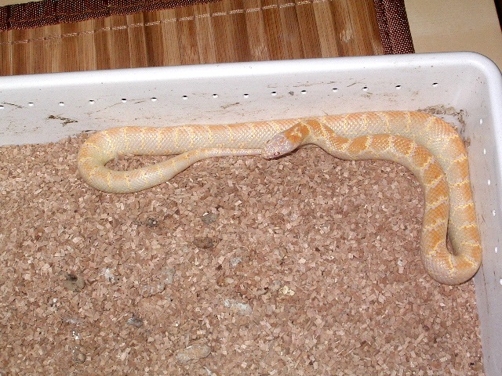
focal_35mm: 63
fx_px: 914
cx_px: 251
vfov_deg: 23.3
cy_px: 188
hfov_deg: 30.7
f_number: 6.2
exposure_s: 1/60
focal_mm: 9.6
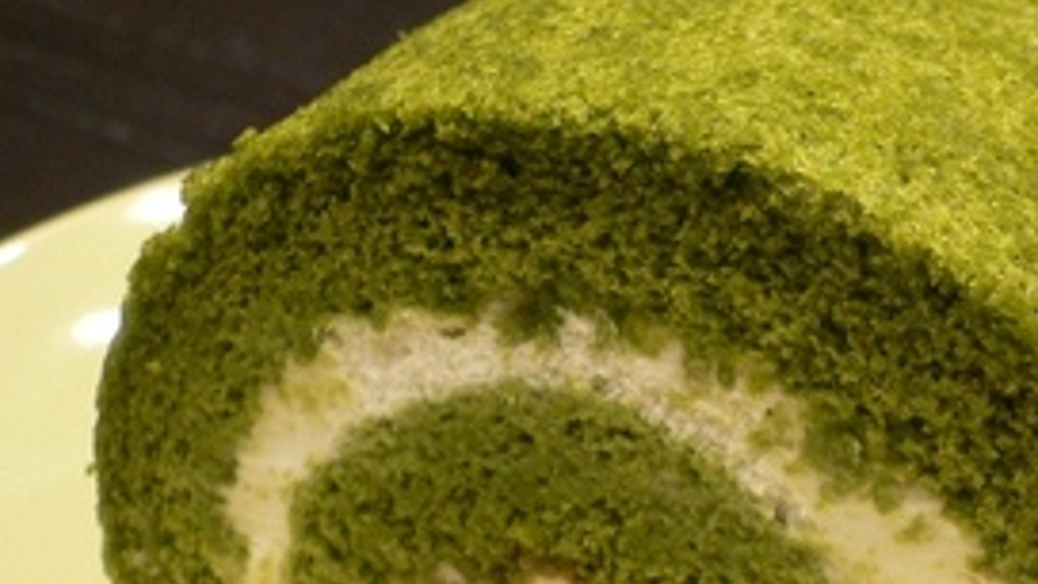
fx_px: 1927
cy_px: 445
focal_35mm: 70
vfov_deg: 17.1
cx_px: 817
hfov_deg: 29.5
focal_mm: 5.8
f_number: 2.8
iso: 200
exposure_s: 1/10
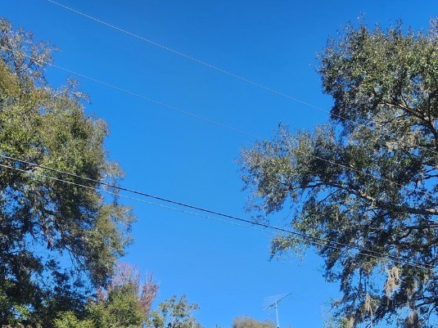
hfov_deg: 42.9
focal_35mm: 44
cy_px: 299
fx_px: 557
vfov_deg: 31.3
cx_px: 243
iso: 20
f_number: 1.8
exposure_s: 1/1114
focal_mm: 5.4
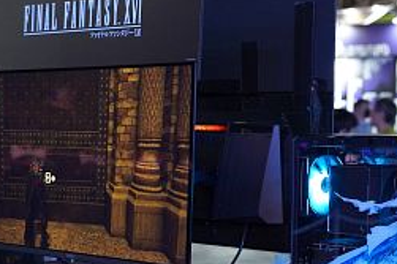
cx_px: 193
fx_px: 1036
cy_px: 208
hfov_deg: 21.7
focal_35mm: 94
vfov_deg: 14.5
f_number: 4
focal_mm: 46
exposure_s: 1/160
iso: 5000
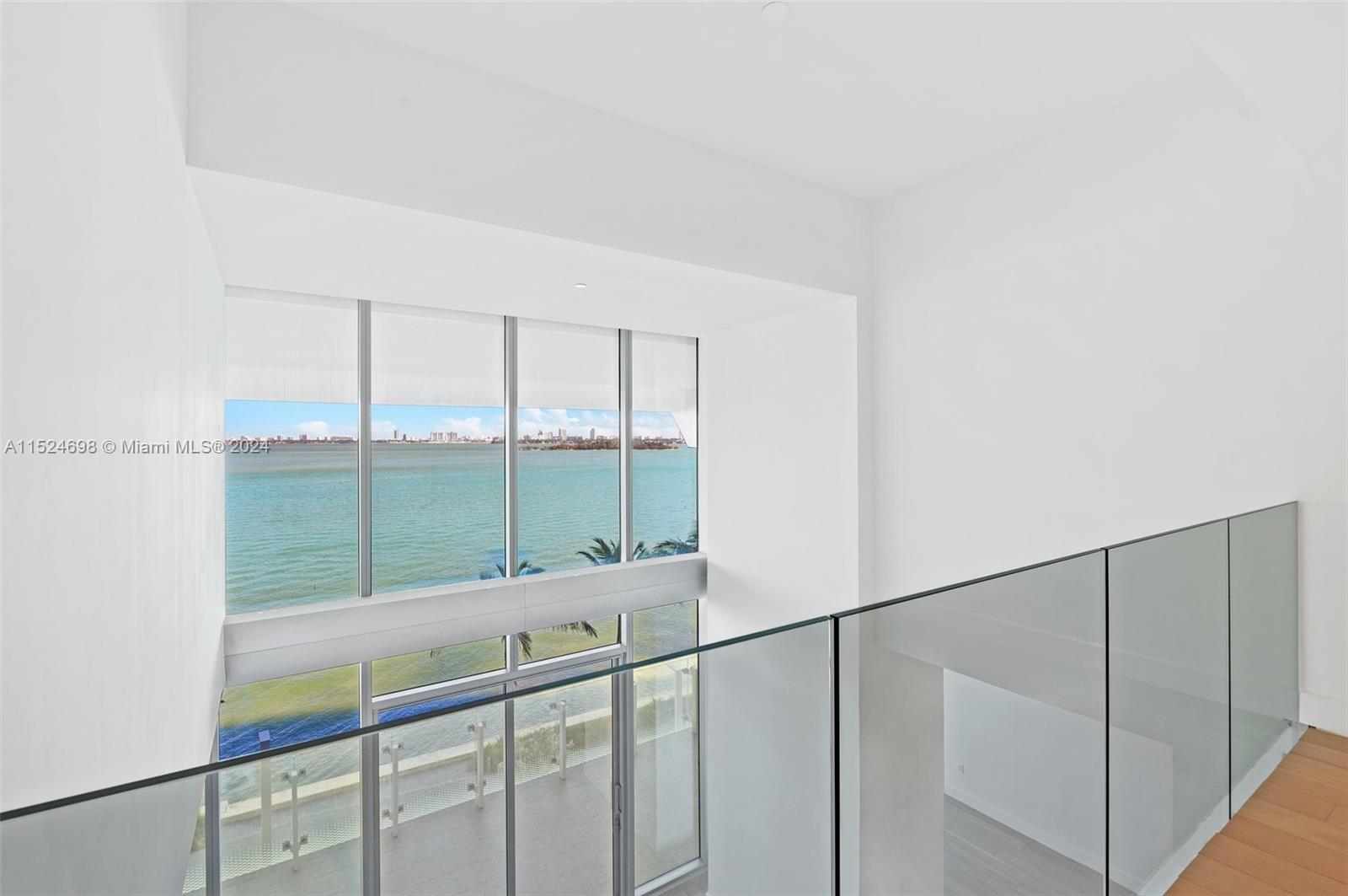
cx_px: 674
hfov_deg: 96.8
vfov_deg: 73.6
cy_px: 448
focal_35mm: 16
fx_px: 598
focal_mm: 16
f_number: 8
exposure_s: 1/15
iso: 200
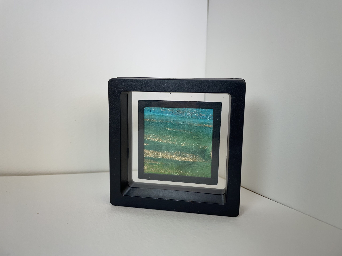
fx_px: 257
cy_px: 128
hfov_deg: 67.3
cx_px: 171
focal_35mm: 26
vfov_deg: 53.1
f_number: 1.6
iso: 32
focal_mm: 4.2
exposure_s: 1/170
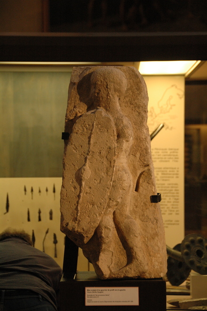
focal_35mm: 112
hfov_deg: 12.2
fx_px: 971
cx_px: 104
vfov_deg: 18.2
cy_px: 156
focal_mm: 75
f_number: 5.3
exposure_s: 1/50
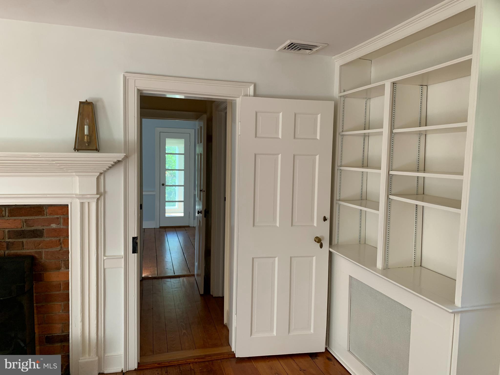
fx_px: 376
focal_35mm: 26
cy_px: 188
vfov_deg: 53.1
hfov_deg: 67.3
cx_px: 250
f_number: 1.8
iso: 80
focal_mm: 4.25
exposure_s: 1/121
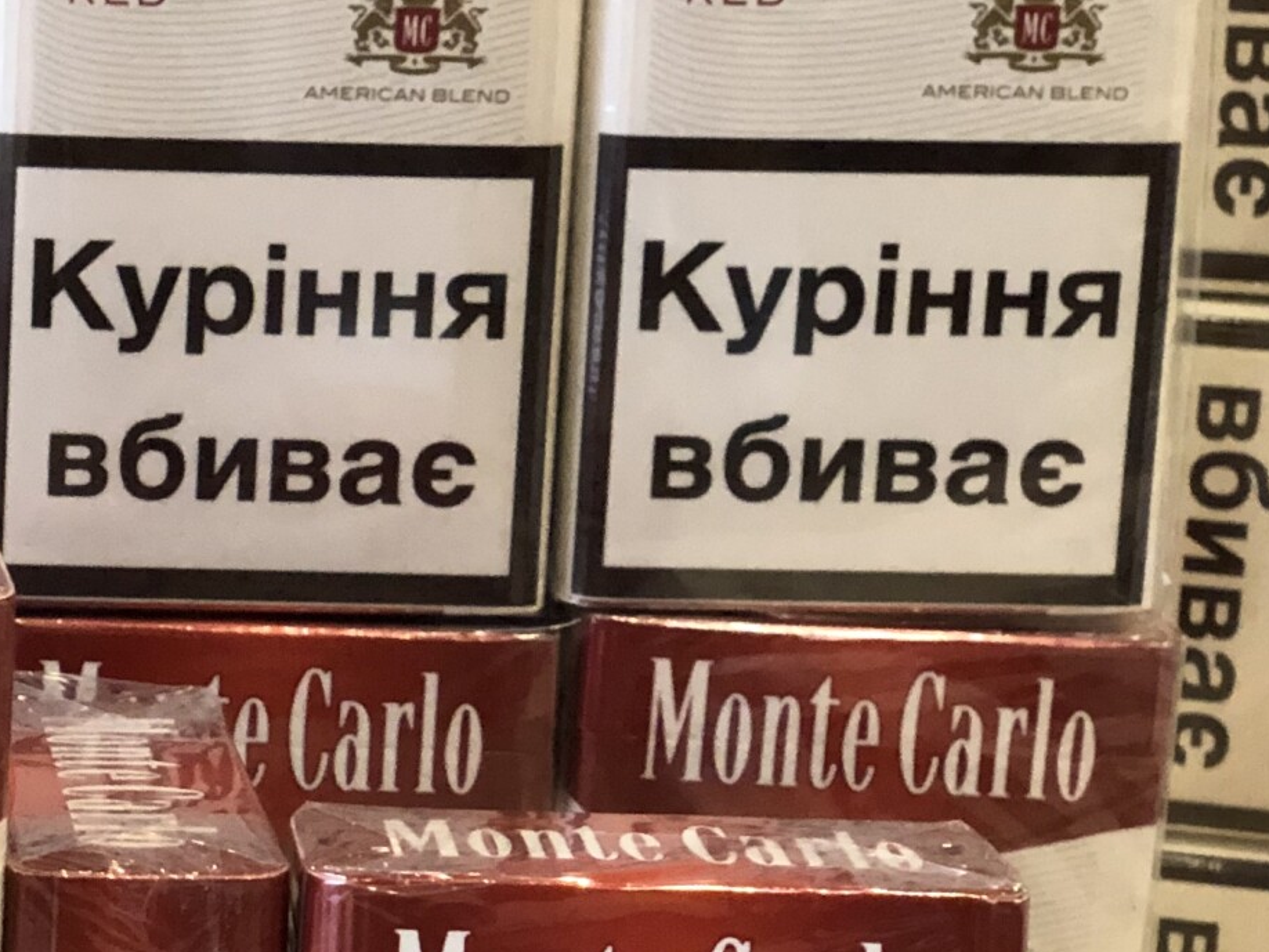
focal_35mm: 145
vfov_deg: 10.2
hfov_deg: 13.1
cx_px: -373
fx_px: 5317
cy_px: 705
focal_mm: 6
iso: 125
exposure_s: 1/24
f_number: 2.4
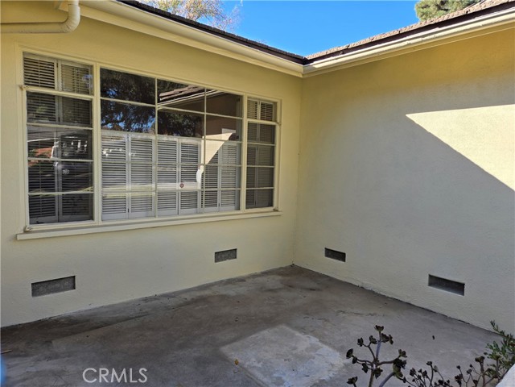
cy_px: 194
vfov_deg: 58.9
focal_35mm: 23
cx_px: 258
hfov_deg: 73.9
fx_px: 342
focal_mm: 5.4
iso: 25
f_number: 1.8
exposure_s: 1/551
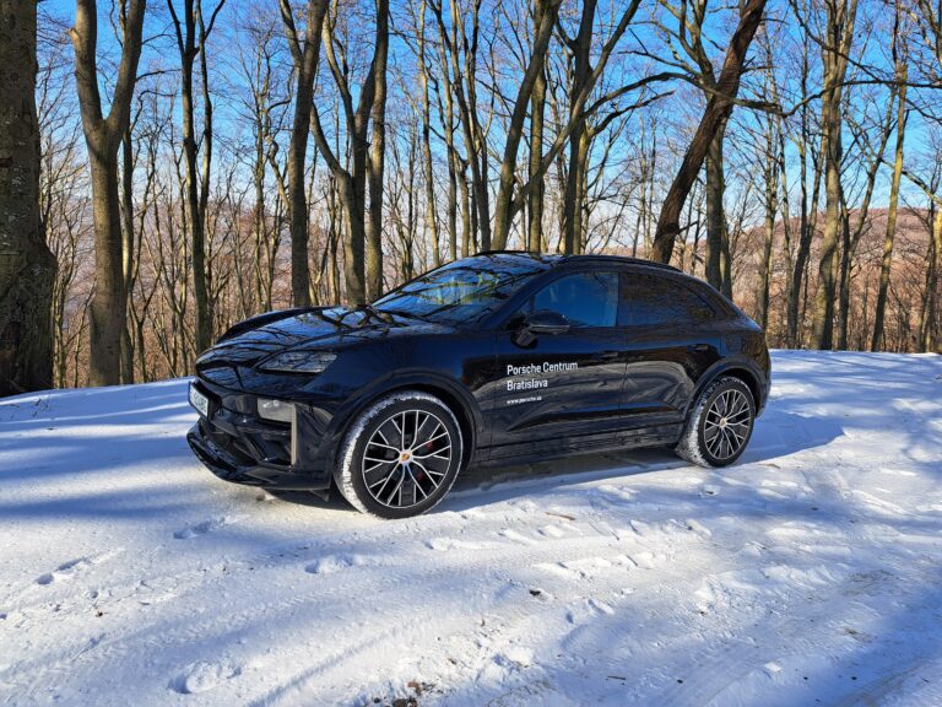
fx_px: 653
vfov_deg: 56.8
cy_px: 354
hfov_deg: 71.6
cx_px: 471
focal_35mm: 24
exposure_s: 1/468
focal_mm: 5.23
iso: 50
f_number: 1.8
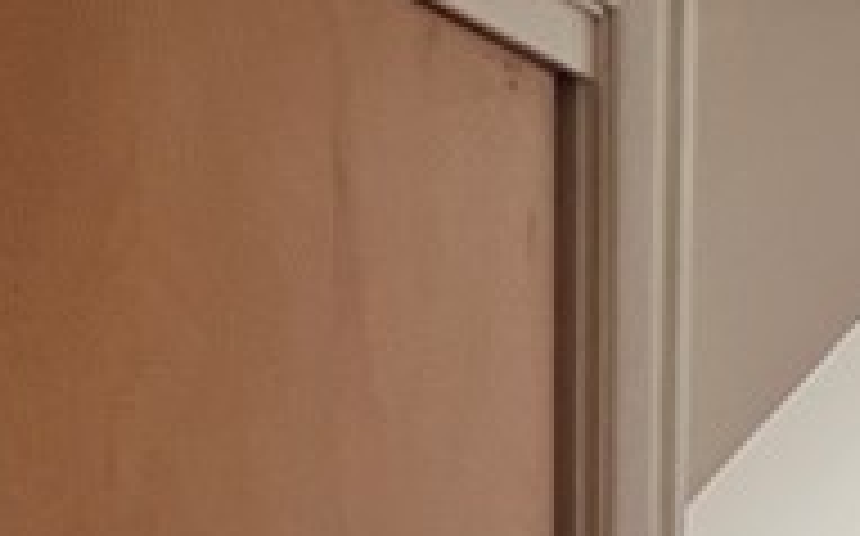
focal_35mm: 74
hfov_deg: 27.9
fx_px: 1733
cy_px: 1072
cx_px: 459
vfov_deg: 14.6
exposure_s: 1/73
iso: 250
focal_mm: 1.57
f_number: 1.8
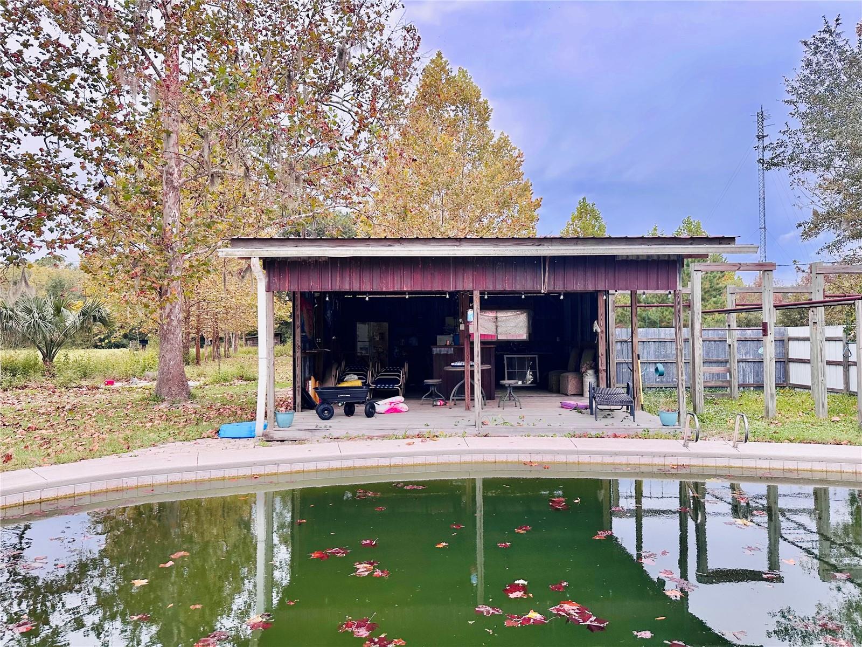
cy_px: 324
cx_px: 431
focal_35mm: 24
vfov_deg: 56.8
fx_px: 598
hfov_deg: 71.6
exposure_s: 1/756
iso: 80
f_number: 1.78
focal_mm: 6.86
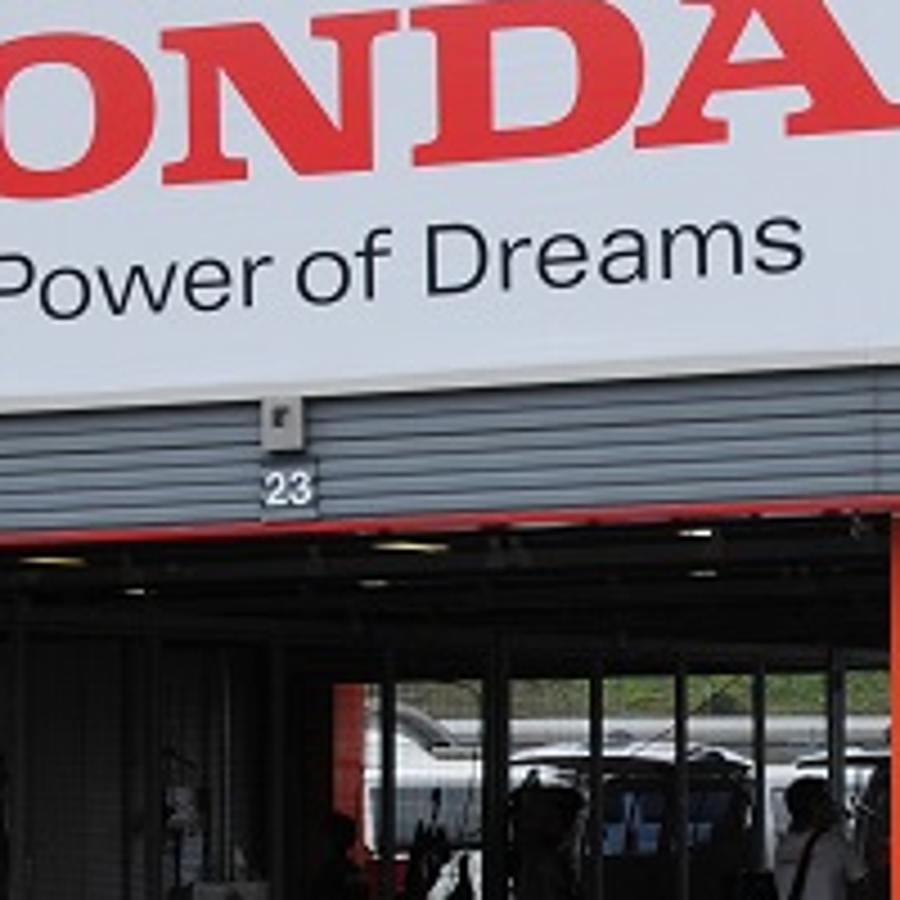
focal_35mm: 103
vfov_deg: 16.8
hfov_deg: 16.7
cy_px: 614
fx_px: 3030
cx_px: 792
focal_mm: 32
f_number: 9
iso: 200
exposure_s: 1/320
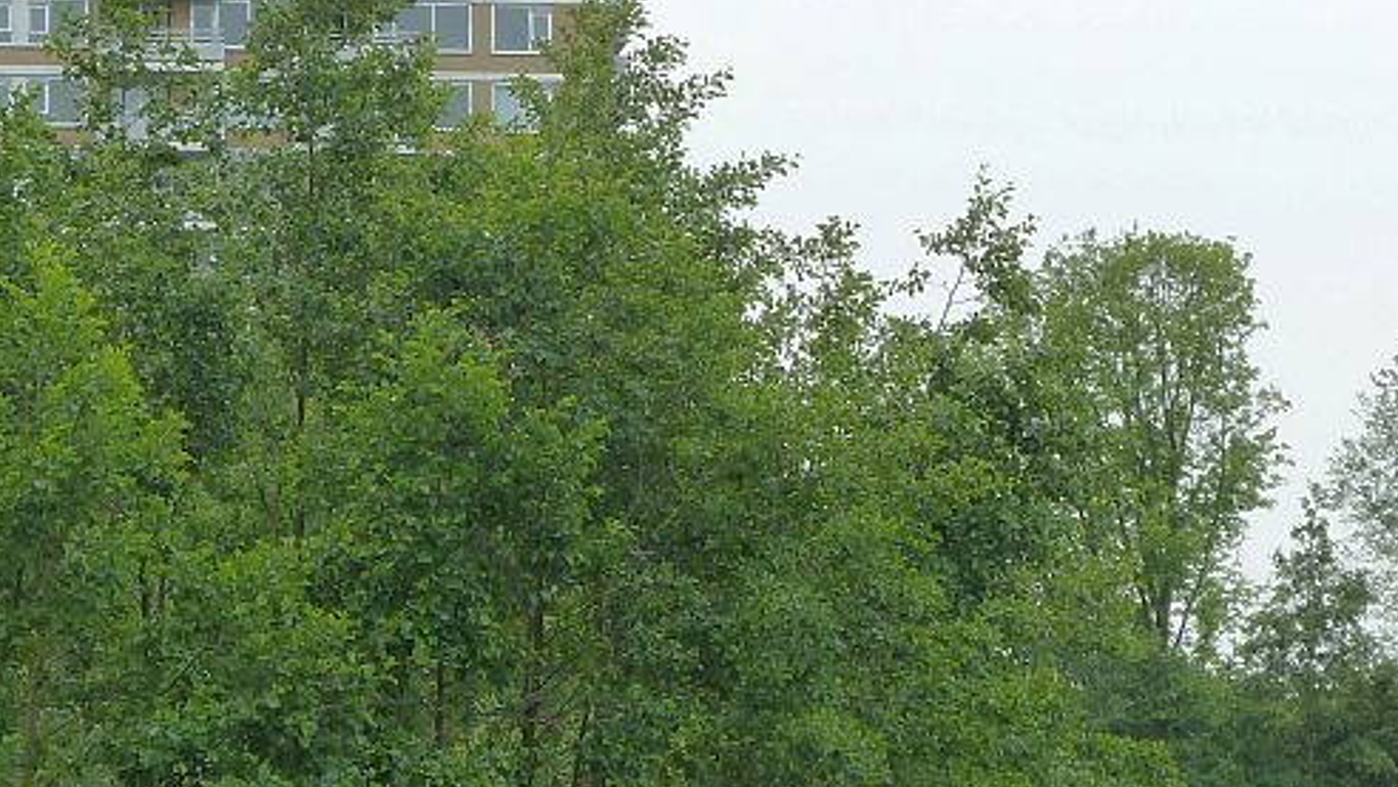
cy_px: 440
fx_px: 7564
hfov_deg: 10.5
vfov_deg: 6.0
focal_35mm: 204
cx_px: 1031
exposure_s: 1/250
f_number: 4.3
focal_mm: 14.7
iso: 125
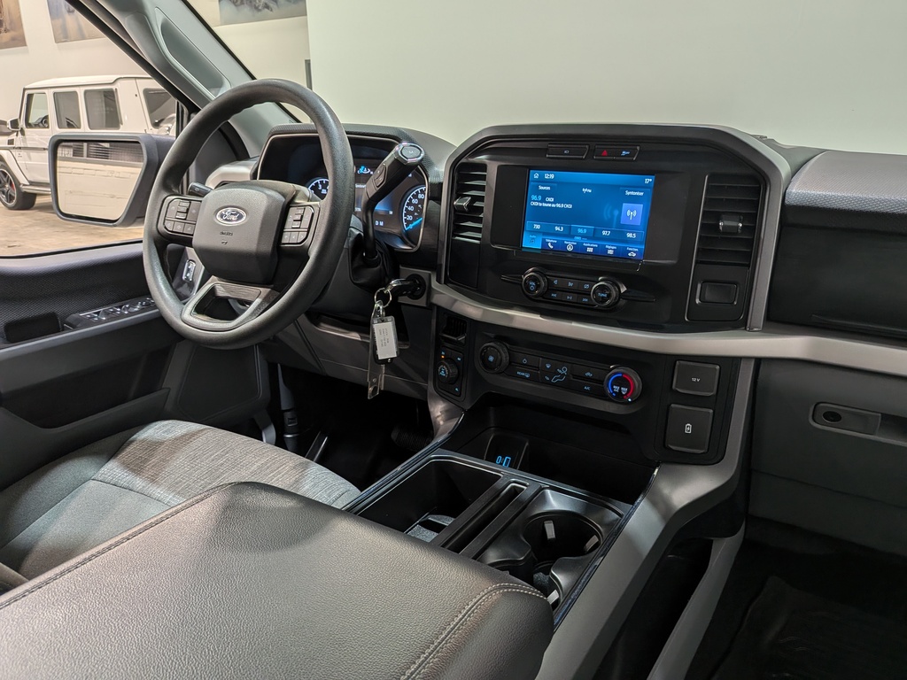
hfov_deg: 71.6
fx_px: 629
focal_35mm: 24
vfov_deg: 56.8
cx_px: 454
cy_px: 340
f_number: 1.7
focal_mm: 4.53
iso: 29
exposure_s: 1/131
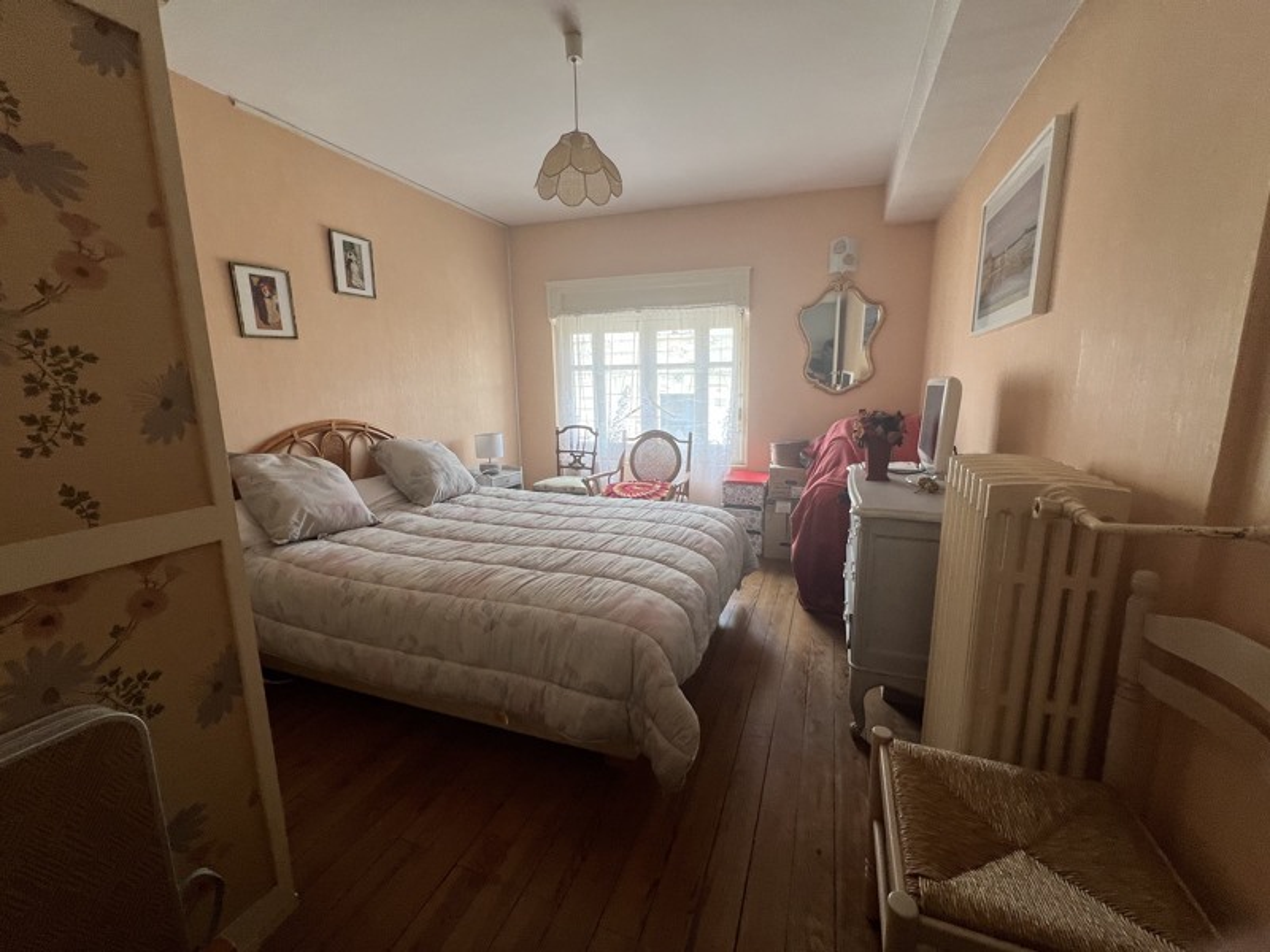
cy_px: 476
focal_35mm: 13
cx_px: 635
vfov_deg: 89.9
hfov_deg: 106.2
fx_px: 477
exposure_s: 1/99
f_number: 1.8
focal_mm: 1.57
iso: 80
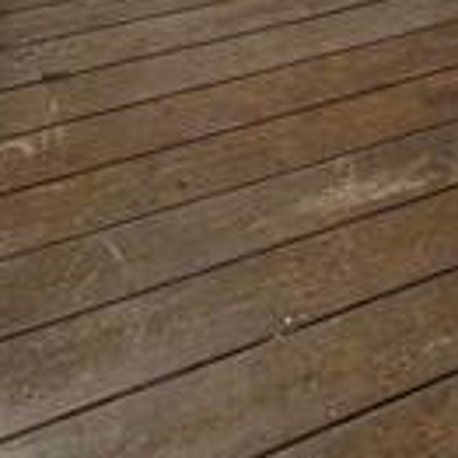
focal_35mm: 42
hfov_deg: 37.9
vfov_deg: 24.8
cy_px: -301
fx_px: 629
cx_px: 392
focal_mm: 1.57
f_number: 1.8
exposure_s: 1/139
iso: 32
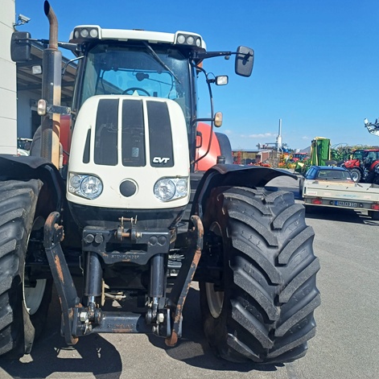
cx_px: 151
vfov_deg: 54.0
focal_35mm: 30
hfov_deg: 53.7
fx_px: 372
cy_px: 187
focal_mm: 4.65
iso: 50
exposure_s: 1/1460
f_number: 1.8
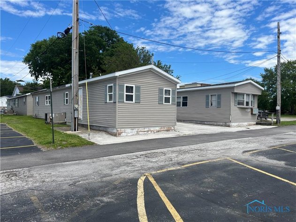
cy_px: 111
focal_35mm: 26
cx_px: 148
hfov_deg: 67.3
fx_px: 222
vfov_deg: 53.0
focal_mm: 5.1
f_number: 1.6
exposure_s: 1/3876
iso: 50
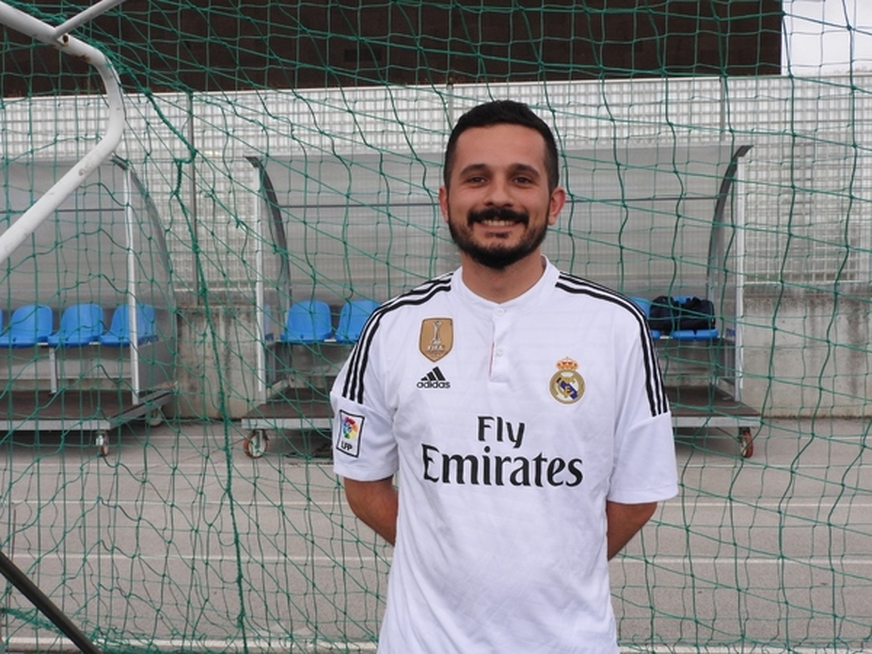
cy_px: 327
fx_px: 882
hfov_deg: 52.6
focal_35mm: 35
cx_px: 436
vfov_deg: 40.7
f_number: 7.6
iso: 180
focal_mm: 6.3
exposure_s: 1/30
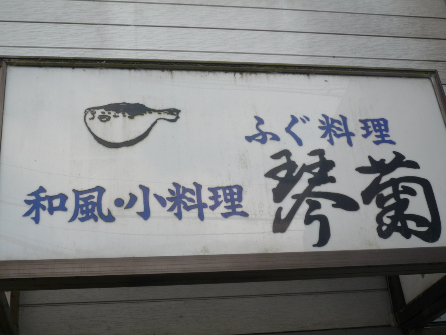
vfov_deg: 27.5
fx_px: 683
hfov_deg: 36.2
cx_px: 223
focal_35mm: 53
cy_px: 168
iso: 100
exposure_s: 1/160
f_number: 4.3
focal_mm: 9.3
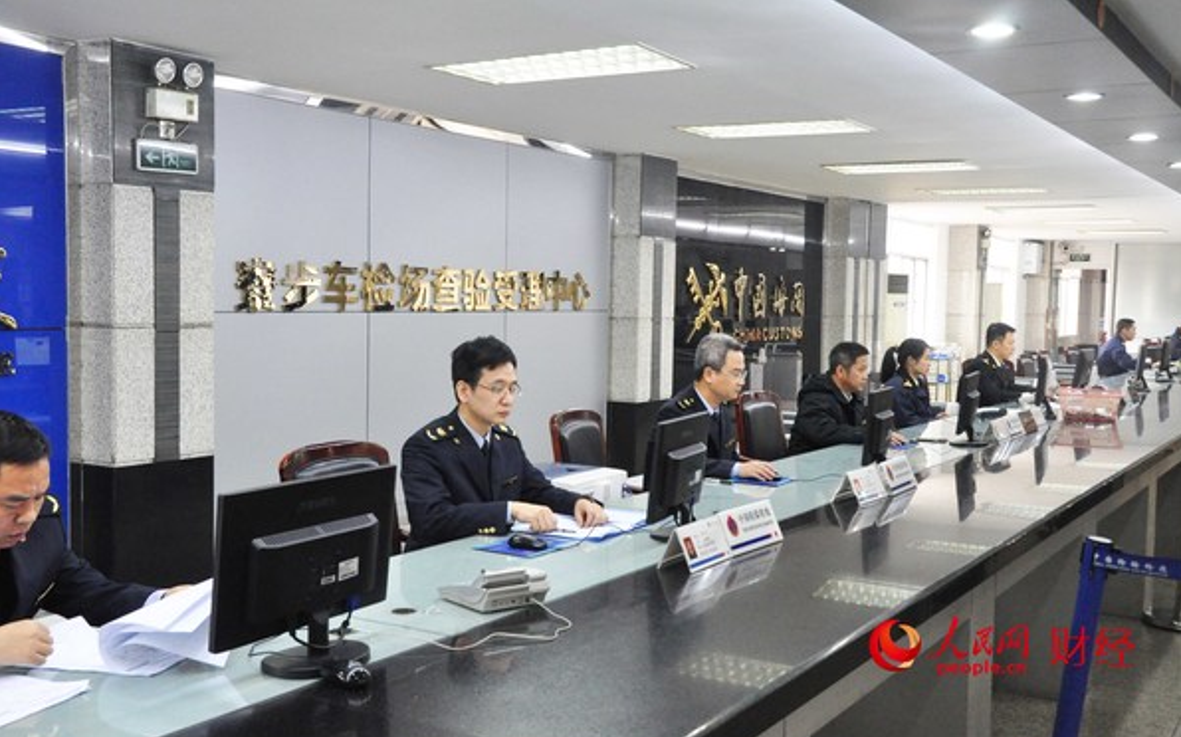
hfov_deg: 49.3
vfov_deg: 32.0
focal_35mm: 40
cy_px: 362
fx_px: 1287
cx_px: 592
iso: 2500
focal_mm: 26
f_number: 7.1
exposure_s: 1/50
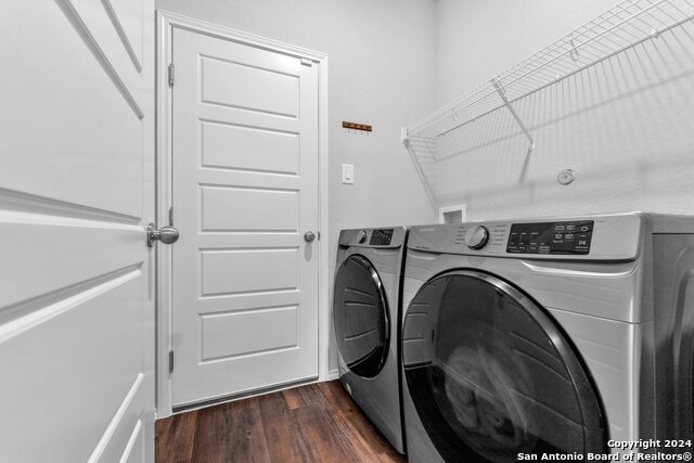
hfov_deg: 104.2
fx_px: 270
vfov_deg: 81.2
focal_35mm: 14
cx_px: 347
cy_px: 232
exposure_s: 1/13
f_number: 6.3
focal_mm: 14
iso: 320
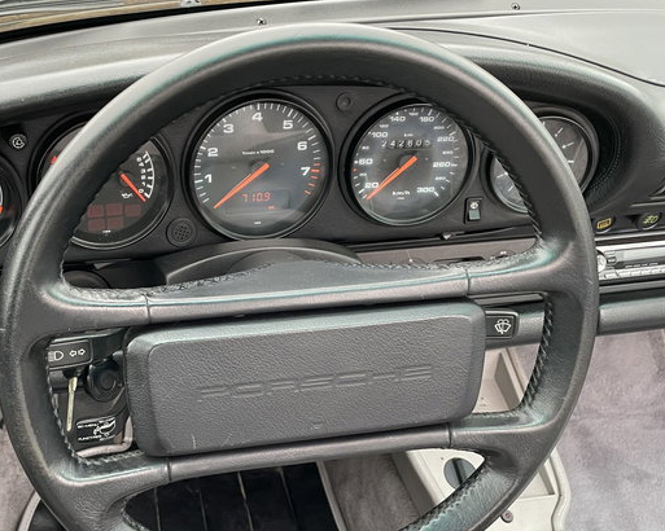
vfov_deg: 38.9
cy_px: 324
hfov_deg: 47.3
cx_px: 232
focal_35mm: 38
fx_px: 748
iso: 160
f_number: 1.6
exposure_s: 1/60
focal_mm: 4.2
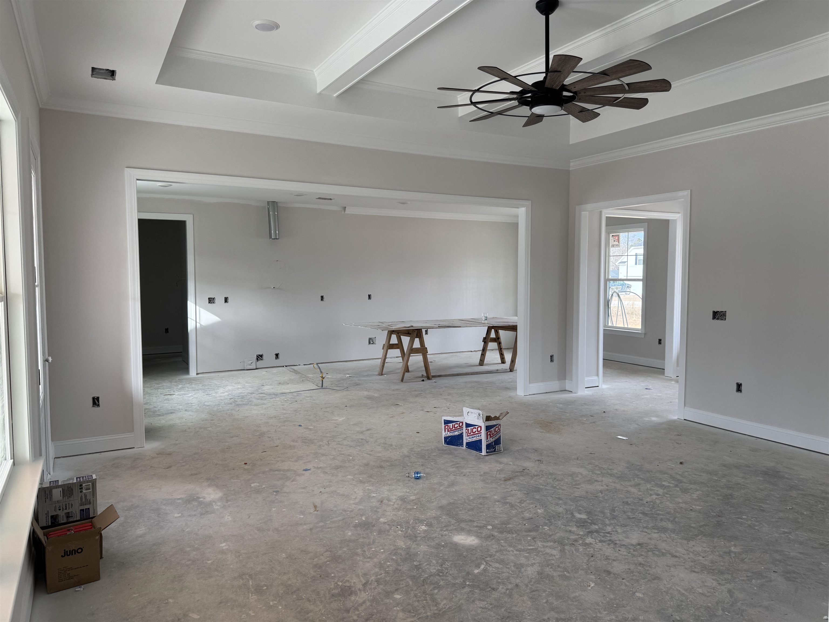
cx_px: 414
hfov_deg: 71.6
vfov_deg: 56.8
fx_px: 575
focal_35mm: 24
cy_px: 311
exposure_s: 1/121
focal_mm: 6.76
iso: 100
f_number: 1.78
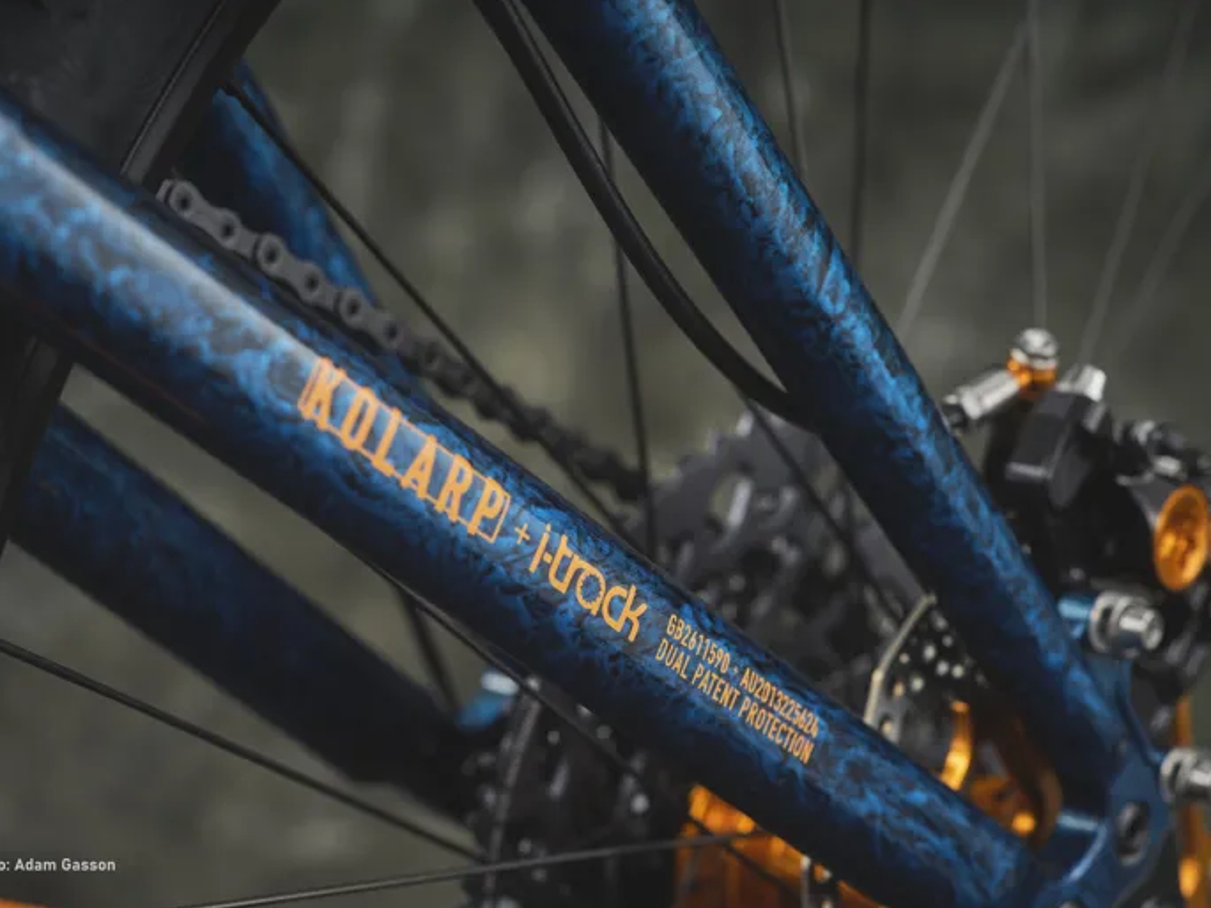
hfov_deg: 23.5
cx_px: 538
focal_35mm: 83
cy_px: 526
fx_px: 2904
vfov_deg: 17.8
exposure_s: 1/125
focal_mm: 90
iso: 200
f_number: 8
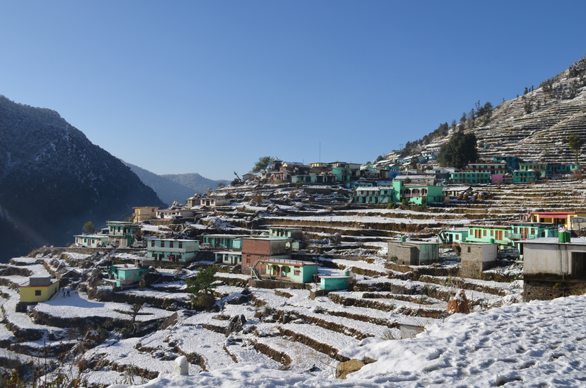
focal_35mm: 33
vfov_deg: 39.8
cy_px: 194
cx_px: 293
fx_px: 536
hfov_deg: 57.3
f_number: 9
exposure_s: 1/320
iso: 100
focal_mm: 22
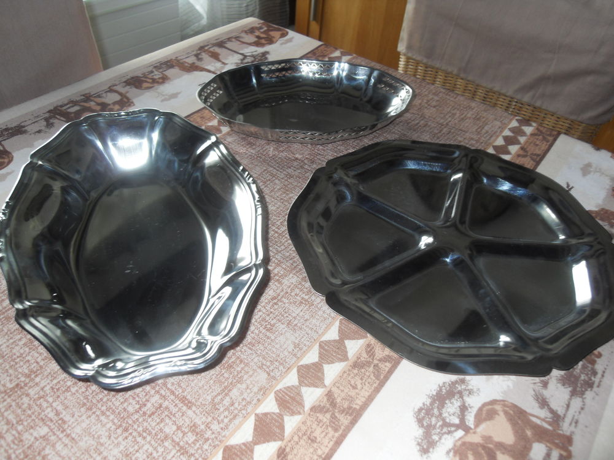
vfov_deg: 49.7
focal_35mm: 28
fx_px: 497
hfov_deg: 63.4
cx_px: 307
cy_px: 230
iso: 200
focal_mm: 6
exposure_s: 1/45
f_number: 2.8
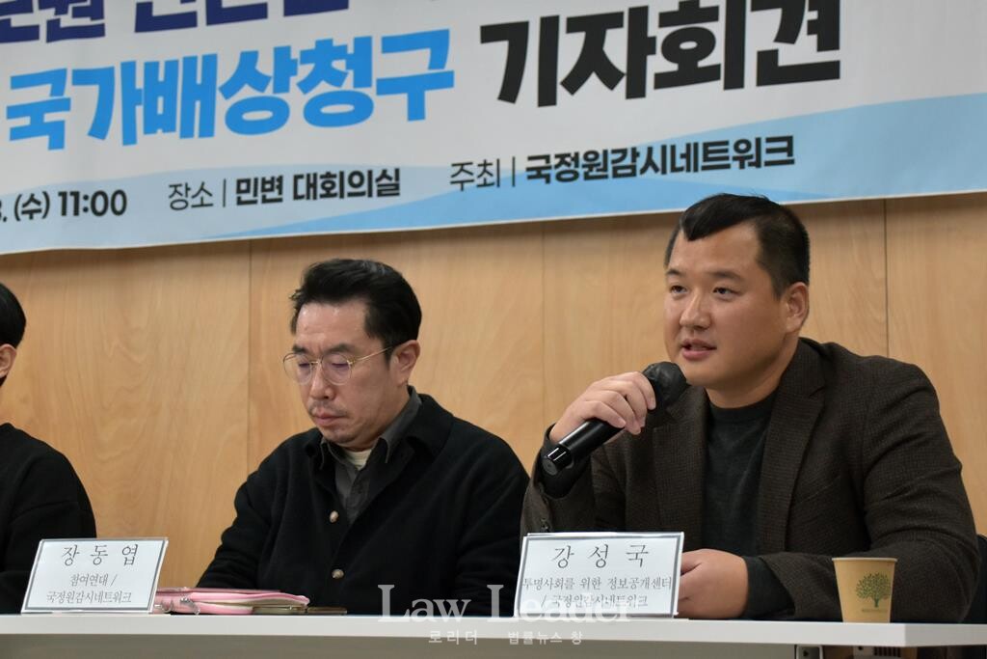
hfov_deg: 30.5
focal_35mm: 66
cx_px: 494
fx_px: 1810
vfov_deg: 20.6
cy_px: 330
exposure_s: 1/125
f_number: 4.8
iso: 1000
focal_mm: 44
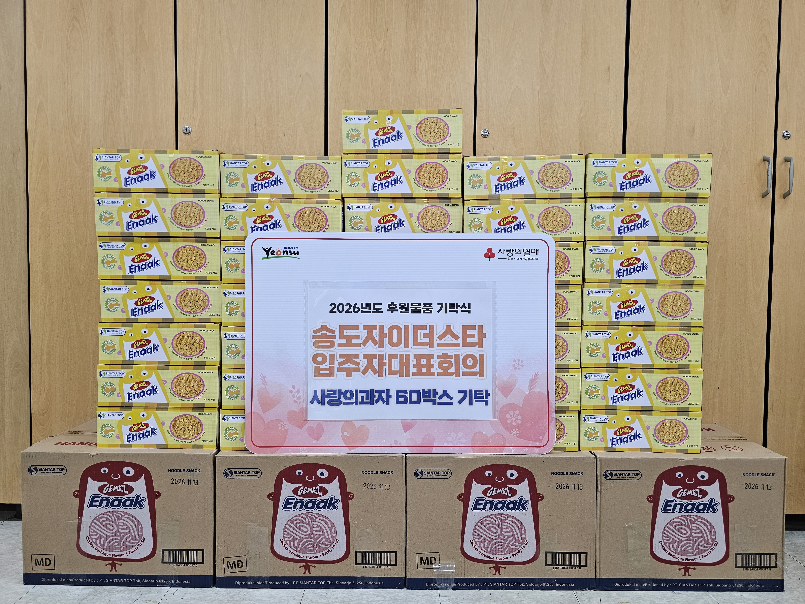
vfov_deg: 58.9
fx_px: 535
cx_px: 402
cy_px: 302
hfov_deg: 73.9
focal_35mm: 23
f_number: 1.7
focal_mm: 6.3
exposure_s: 1/120
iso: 160
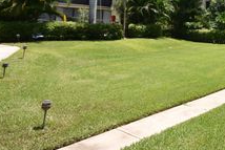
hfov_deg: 46.8
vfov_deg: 35.0
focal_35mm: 35
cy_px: 6
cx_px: 218
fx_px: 219
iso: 100
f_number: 8
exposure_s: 1/200
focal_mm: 10
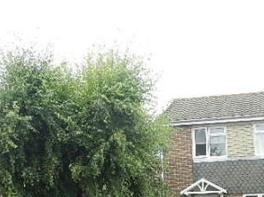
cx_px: 164
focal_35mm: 57
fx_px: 434
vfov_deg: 25.2
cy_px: 152
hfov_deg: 33.7
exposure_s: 1/250
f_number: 3.6
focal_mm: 5.1
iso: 160
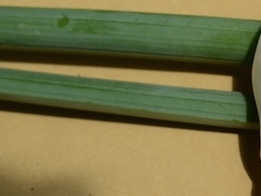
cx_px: 349
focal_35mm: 244
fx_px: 1842
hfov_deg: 8.0
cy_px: 14
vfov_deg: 6.1
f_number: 10
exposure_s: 1/160
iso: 100
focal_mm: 60
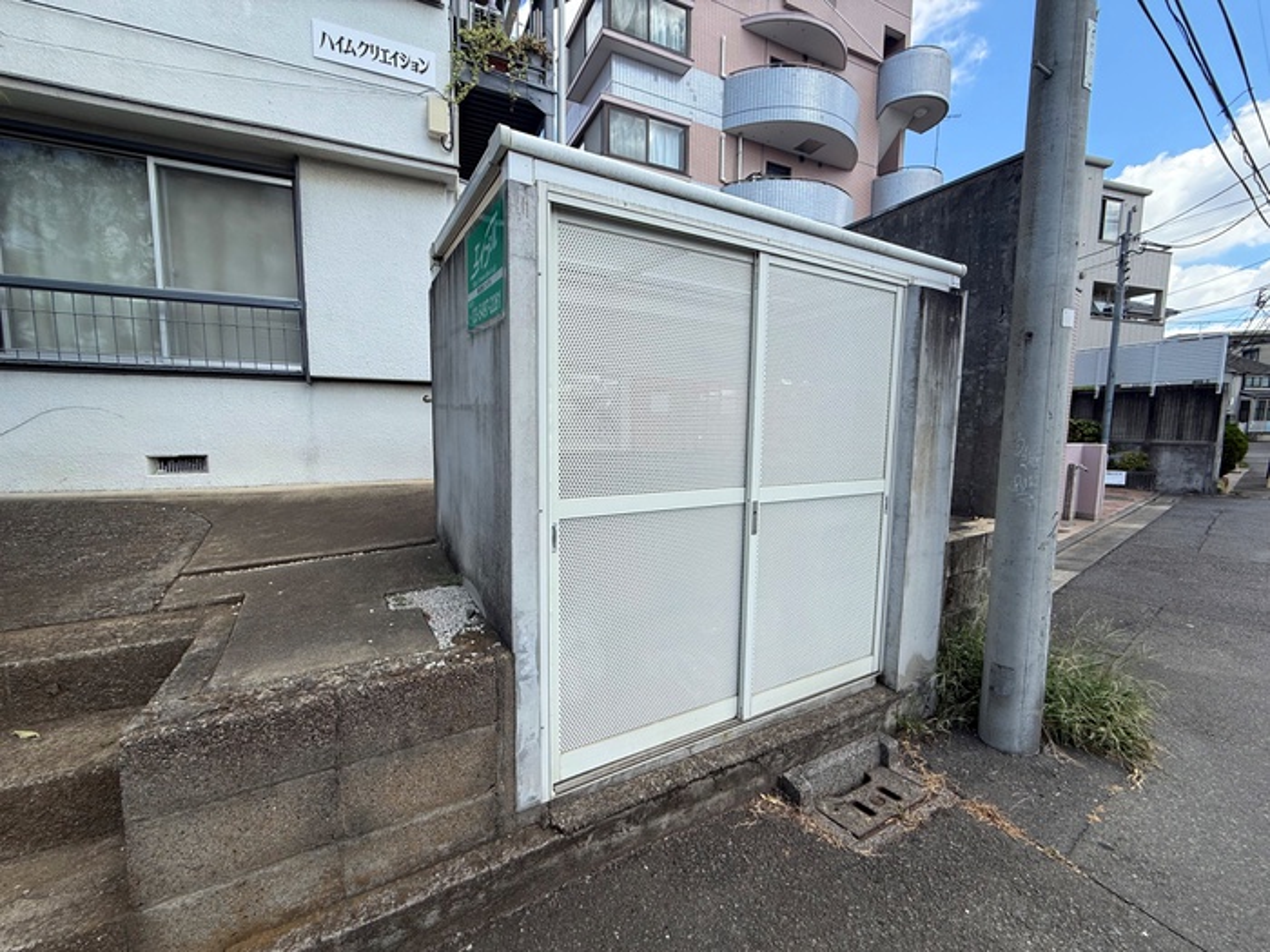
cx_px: 635
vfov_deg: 85.7
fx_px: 514
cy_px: 476
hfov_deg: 102.1
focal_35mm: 14
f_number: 2.2
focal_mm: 2.22
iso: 50
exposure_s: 1/1259
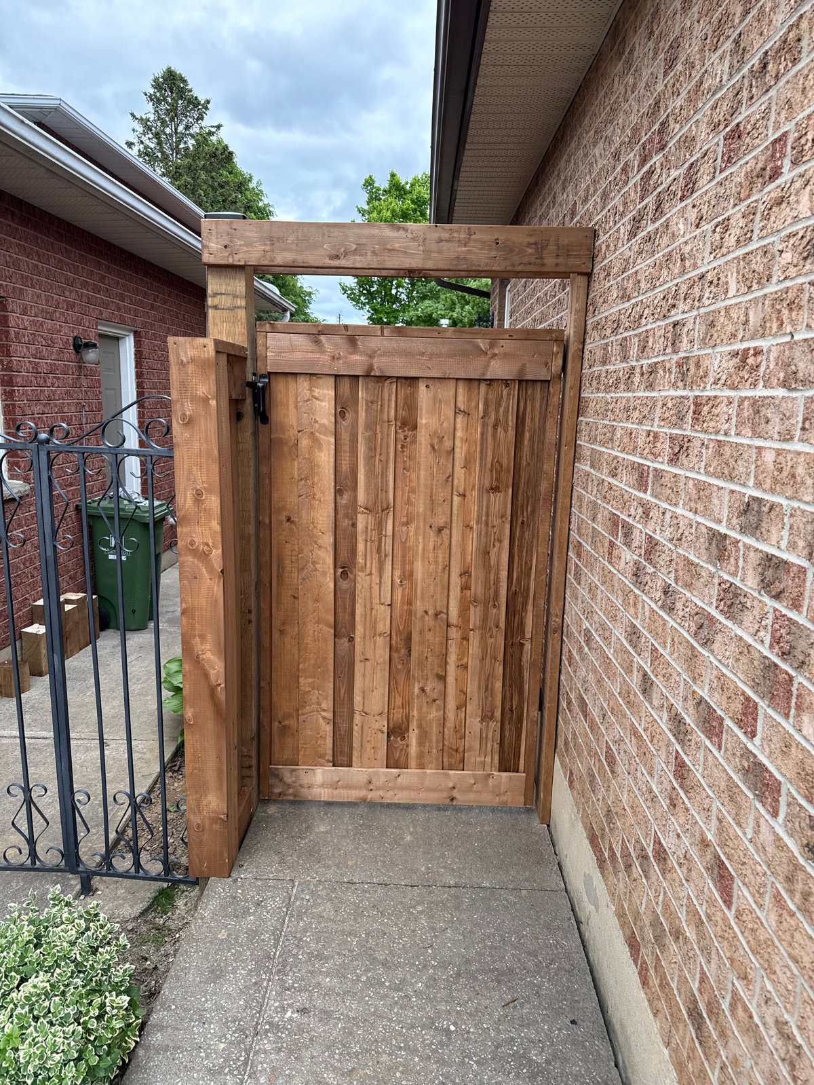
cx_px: 407
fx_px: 752
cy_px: 542
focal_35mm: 24
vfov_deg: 71.6
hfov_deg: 56.8
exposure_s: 1/421
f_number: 1.78
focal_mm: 6.76
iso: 100
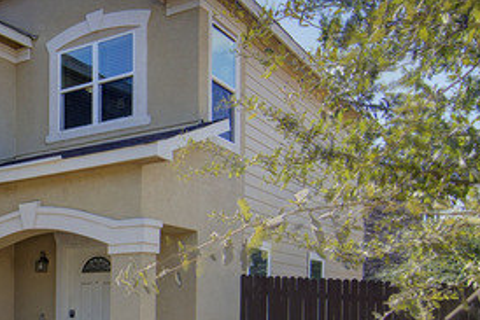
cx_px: -75
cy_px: 176
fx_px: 560
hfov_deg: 37.1
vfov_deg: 31.9
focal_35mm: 42
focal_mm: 18
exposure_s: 1/500
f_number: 8
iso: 250
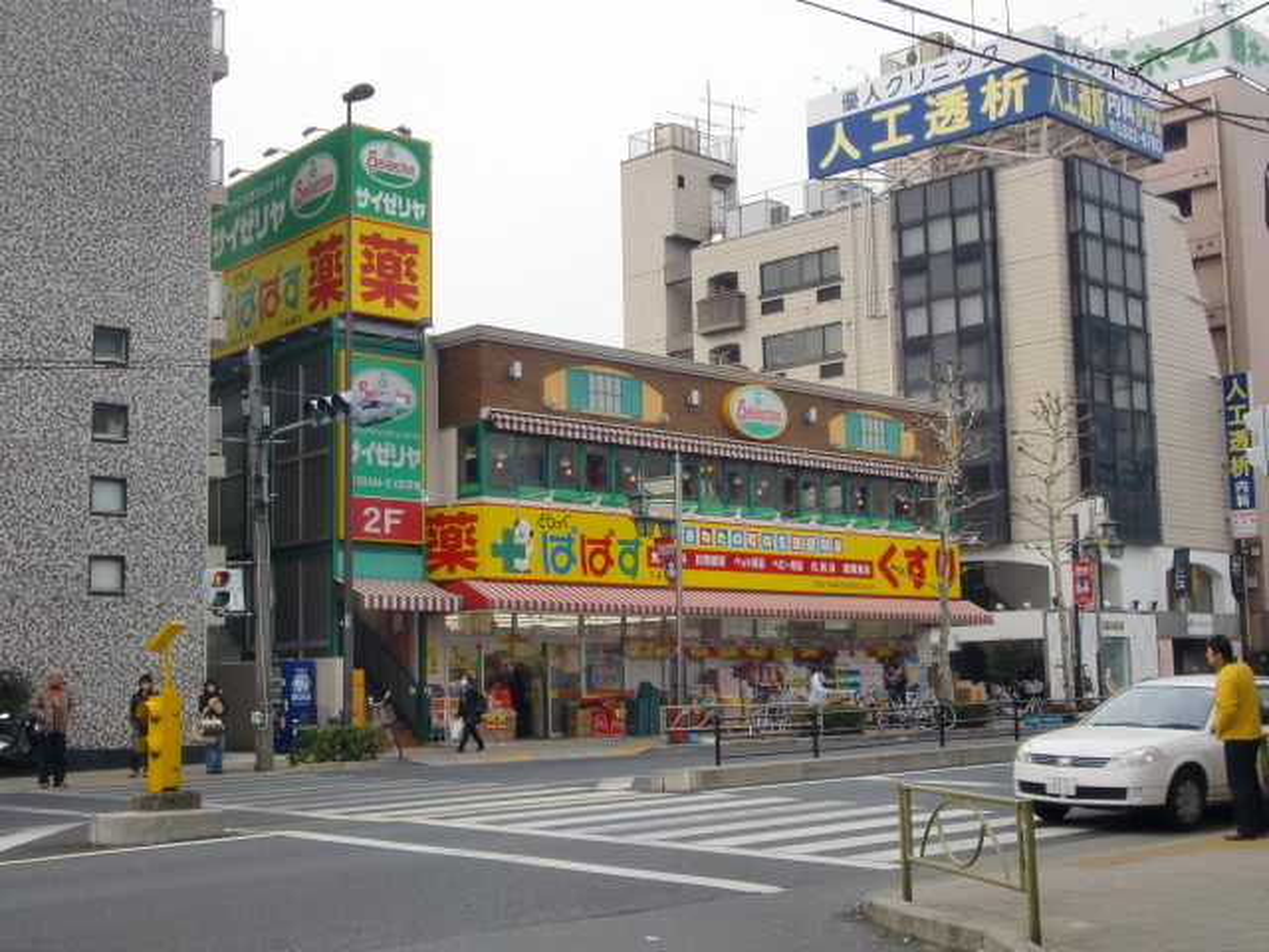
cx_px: 634
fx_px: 1760
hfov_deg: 39.7
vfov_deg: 30.3
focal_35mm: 48
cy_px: 476
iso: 64
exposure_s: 1/60
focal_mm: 7.91
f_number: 10
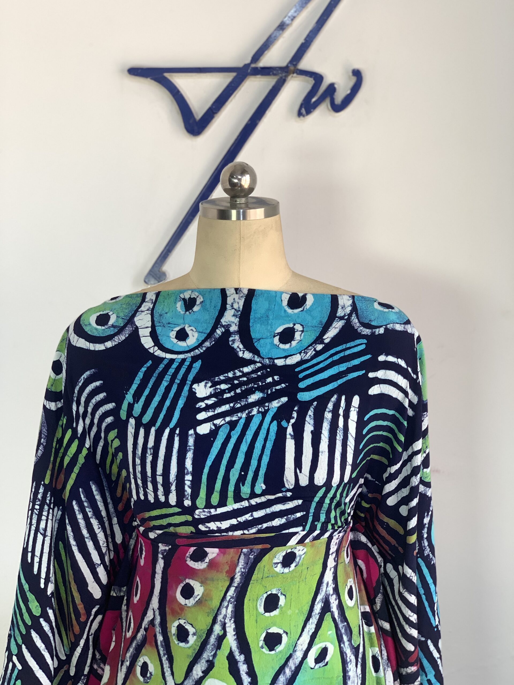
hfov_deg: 28.0
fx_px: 1030
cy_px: 342
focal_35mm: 52
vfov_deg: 36.8
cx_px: 257
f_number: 2.4
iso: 50
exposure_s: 1/102
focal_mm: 6
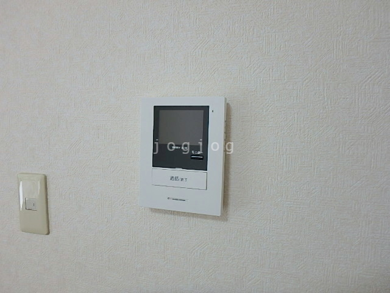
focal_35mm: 21
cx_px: 195
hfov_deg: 79.0
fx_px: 237
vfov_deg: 63.4
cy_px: 146
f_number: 3.5
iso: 200
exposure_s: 1/60
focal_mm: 3.7
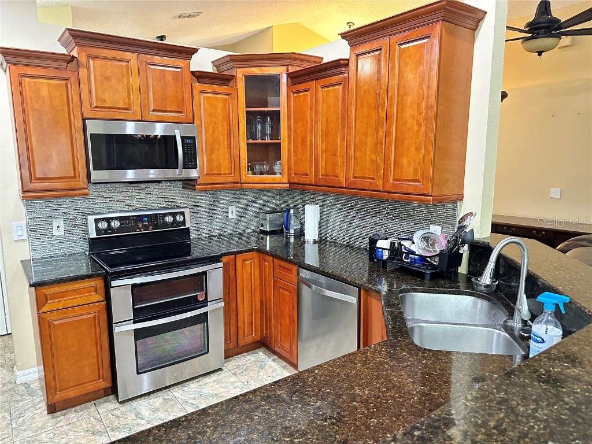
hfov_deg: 71.6
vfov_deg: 56.8
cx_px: 296
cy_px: 222
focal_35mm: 24
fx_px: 410
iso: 1000
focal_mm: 6.86
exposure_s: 1/40
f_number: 1.78
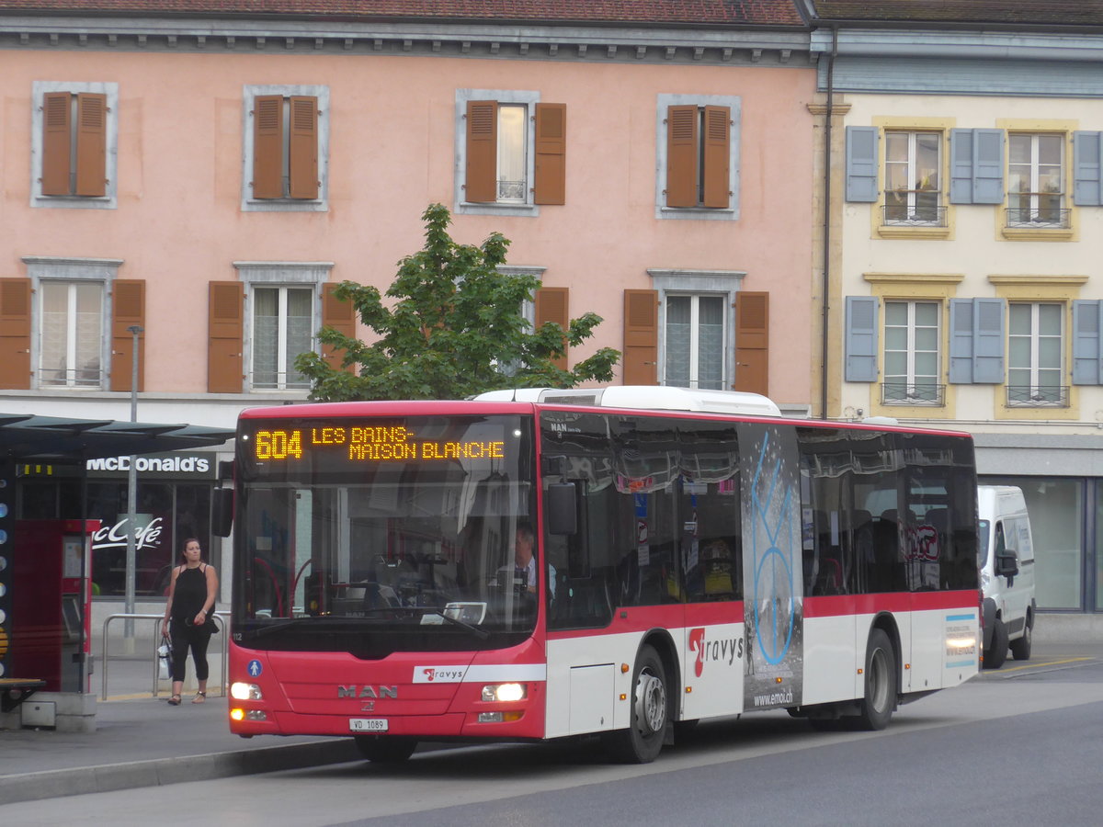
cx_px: 552
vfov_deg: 10.6
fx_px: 4461
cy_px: 414
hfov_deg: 14.1
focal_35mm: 140
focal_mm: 27.3
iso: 250
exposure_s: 1/100
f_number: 5.4
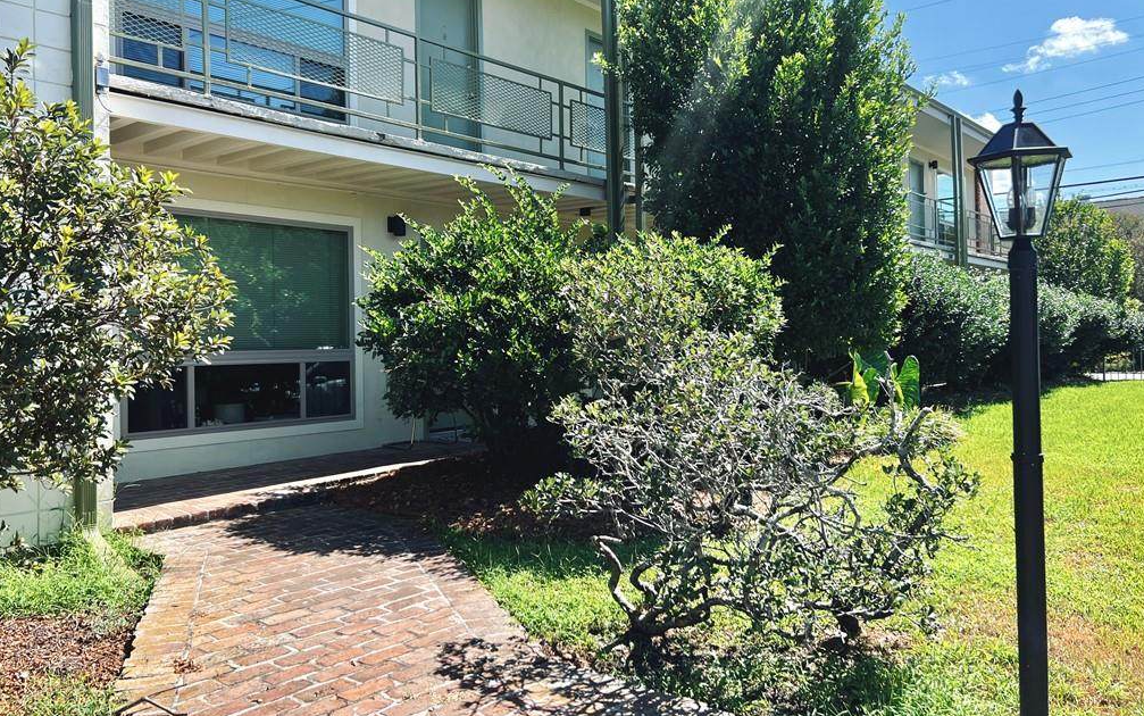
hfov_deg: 66.5
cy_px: 318
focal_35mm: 28
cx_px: 575
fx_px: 873
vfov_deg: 44.5
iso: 50
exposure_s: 1/1553
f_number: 1.5
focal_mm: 5.7
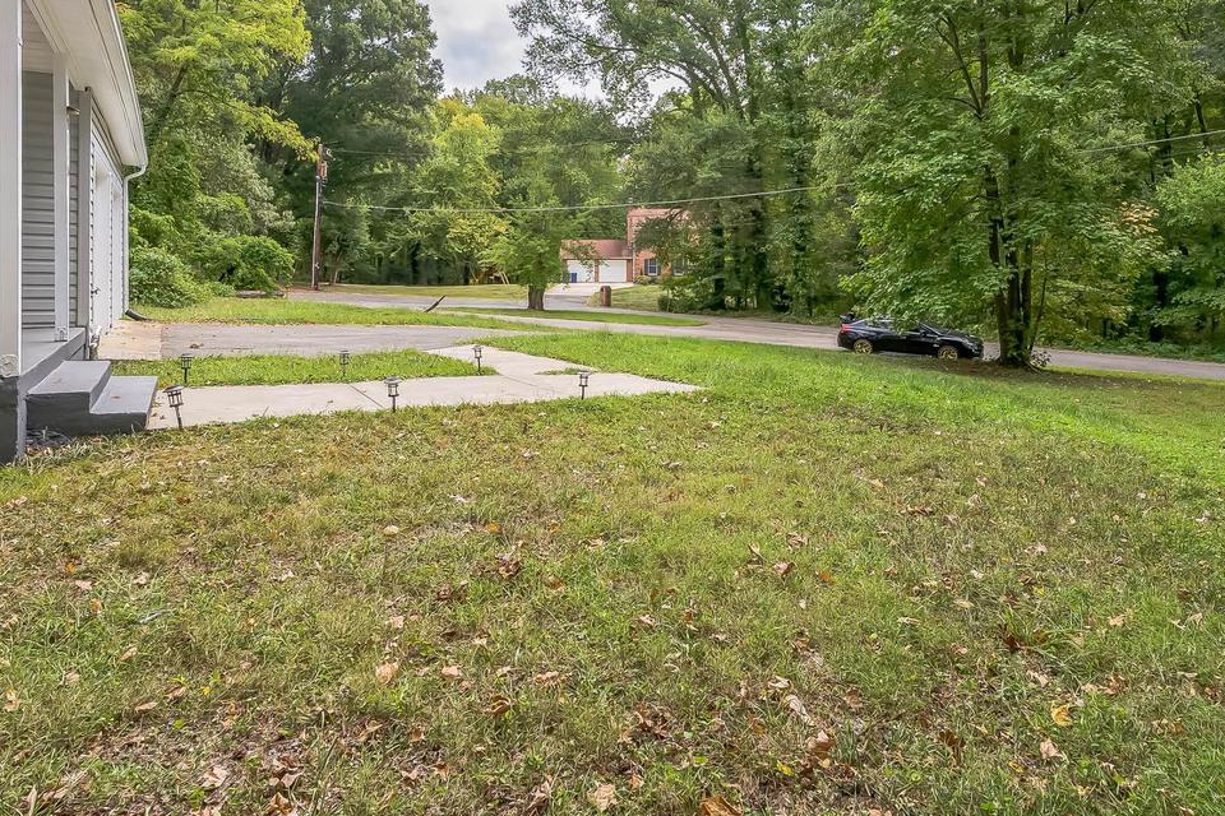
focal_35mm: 21
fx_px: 715
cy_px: 273
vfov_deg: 58.2
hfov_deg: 81.1
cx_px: 652
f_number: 8
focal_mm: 14
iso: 200
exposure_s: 1/100
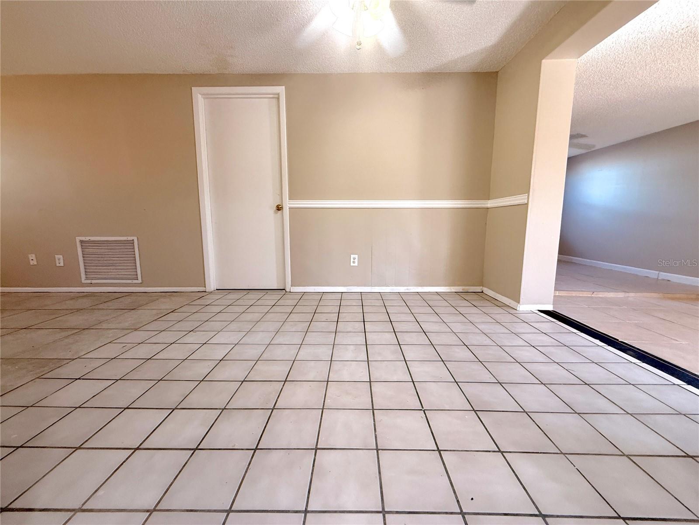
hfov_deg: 102.1
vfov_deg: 85.7
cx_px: 350
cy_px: 262
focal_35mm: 14
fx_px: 283
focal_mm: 2.22
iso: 250
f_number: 2.2
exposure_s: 1/120
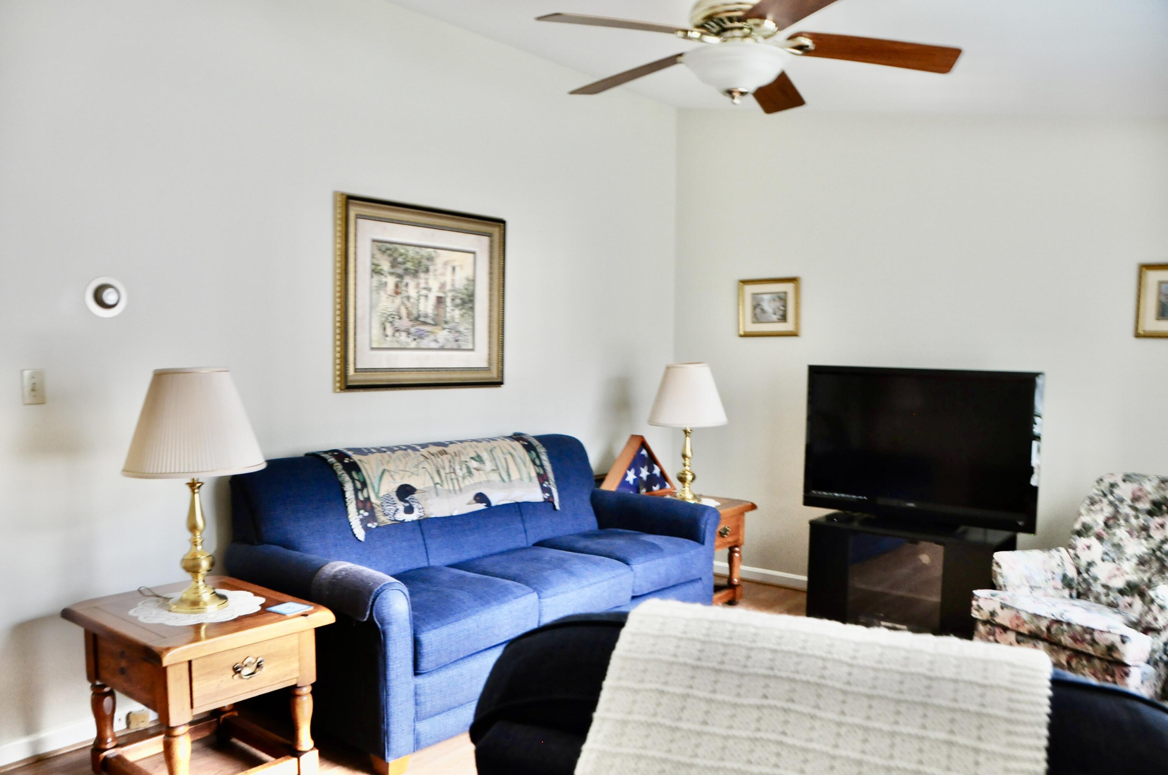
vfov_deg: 47.8
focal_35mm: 27
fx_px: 875
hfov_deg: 67.4
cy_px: 388
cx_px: 584
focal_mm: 18
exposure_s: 1/6
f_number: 5.6
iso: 800
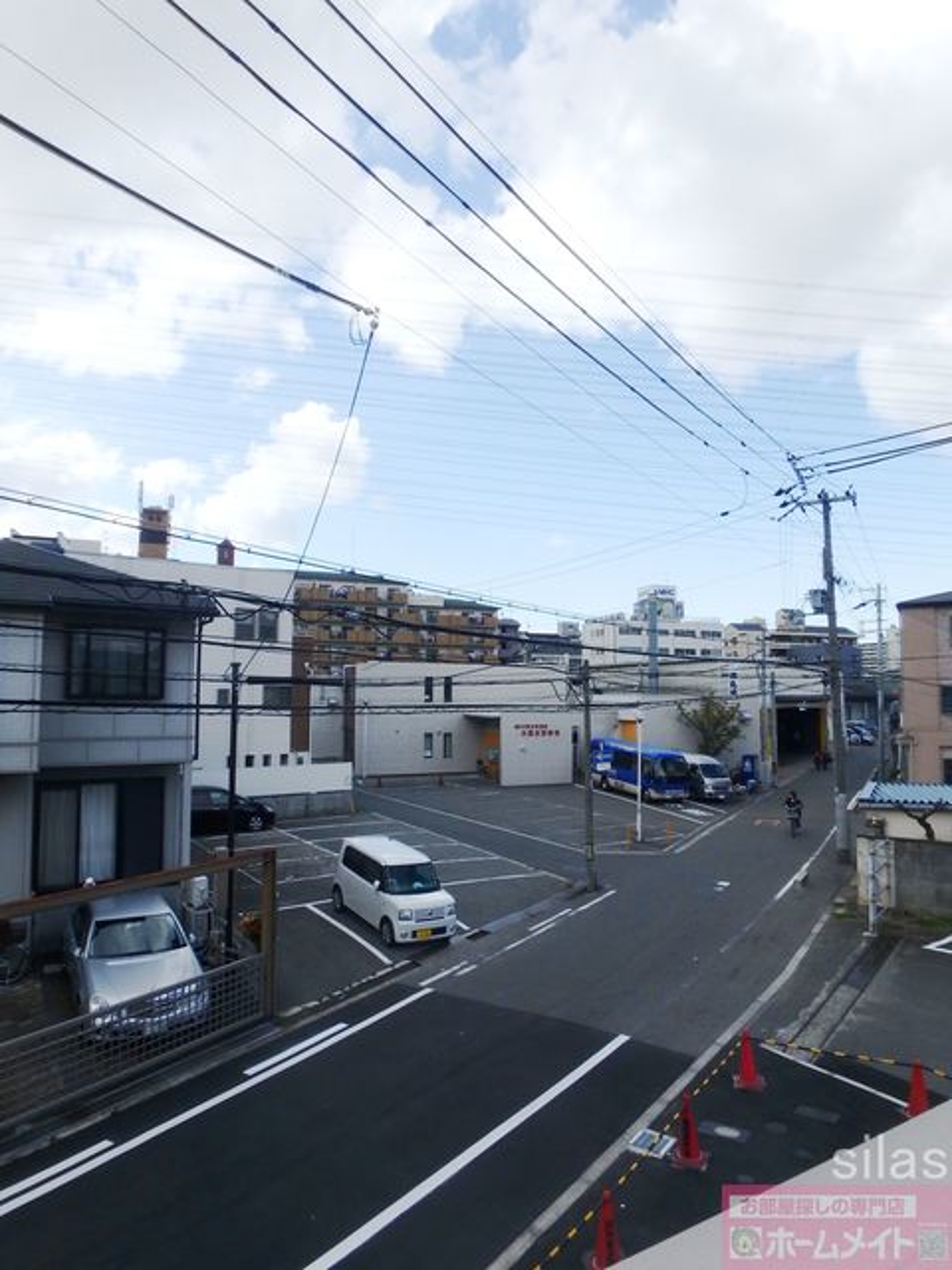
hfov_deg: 63.4
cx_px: 476
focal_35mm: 21
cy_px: 635
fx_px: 770
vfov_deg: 79.0
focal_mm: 3.7
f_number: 6
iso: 125
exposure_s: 1/400
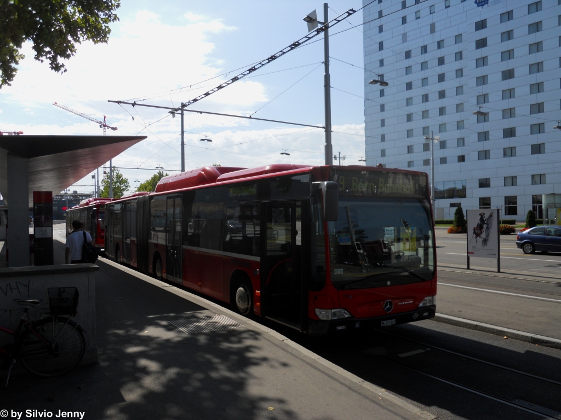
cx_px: 280
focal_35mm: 28
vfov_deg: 49.7
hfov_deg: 63.4
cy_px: 210
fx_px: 454
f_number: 5.4
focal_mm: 5
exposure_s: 1/400
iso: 80
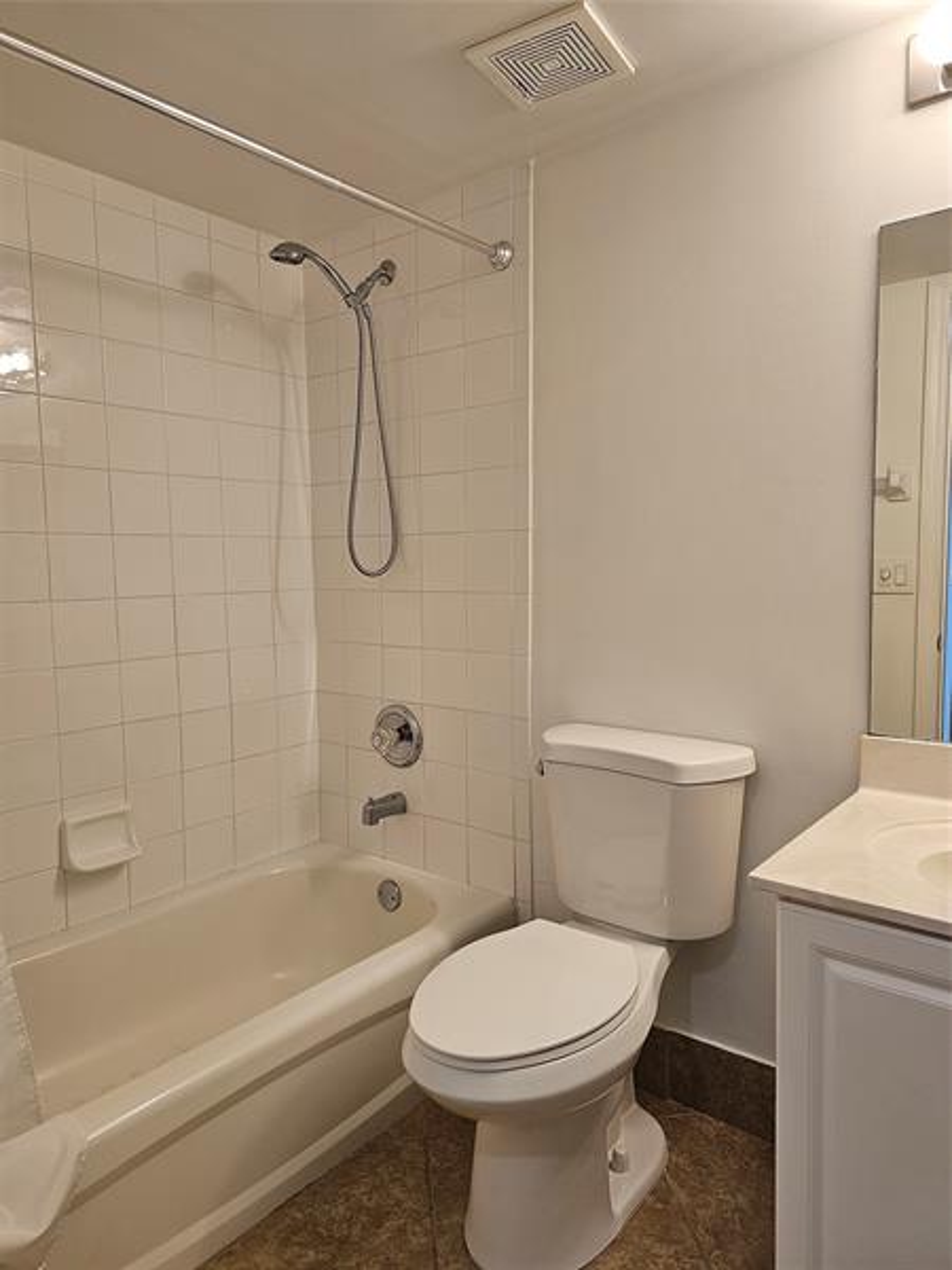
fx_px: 843
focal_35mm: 23
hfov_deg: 58.9
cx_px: 476
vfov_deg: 73.9
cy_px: 635
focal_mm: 6.3
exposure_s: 1/120
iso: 100
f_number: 1.7
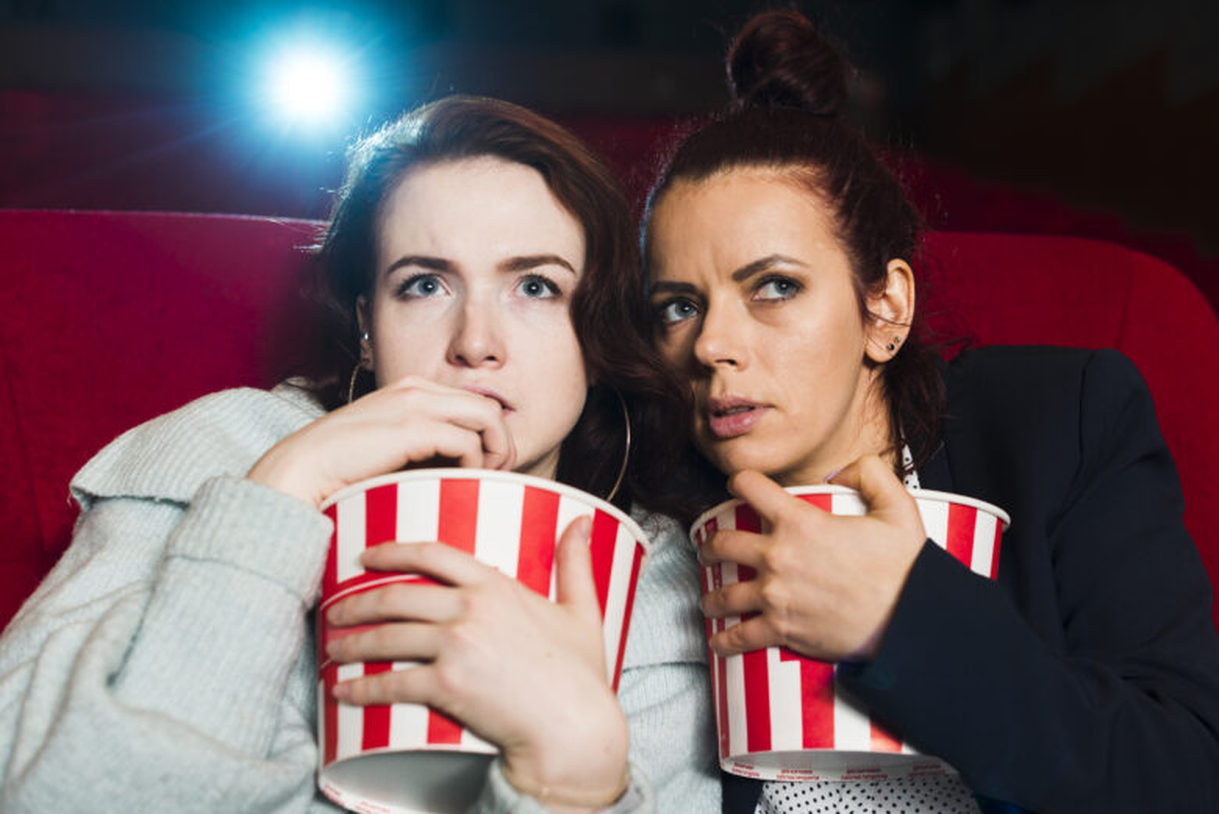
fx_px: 1694
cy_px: 407
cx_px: 610
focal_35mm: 50
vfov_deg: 27.0
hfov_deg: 39.6
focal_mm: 50
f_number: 3.5
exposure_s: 1/160
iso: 320
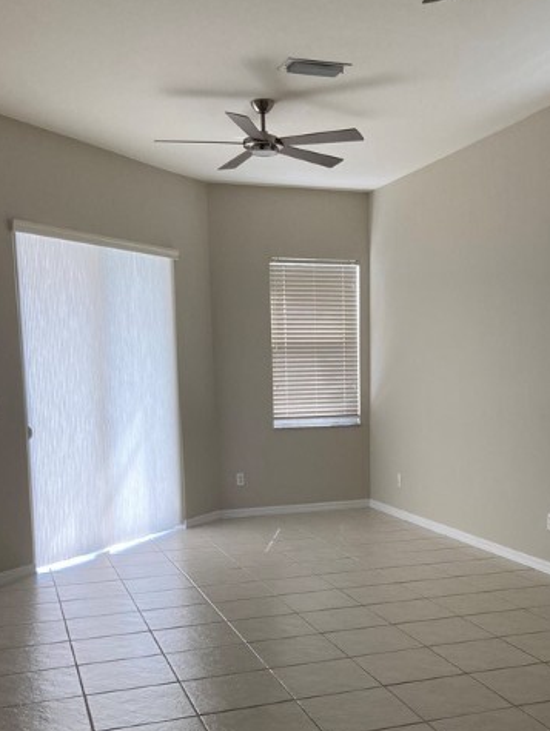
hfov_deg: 34.3
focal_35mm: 42
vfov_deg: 44.0
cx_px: 336
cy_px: 494
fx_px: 889
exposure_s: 1/121
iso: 100
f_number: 1.8
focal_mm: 4.25
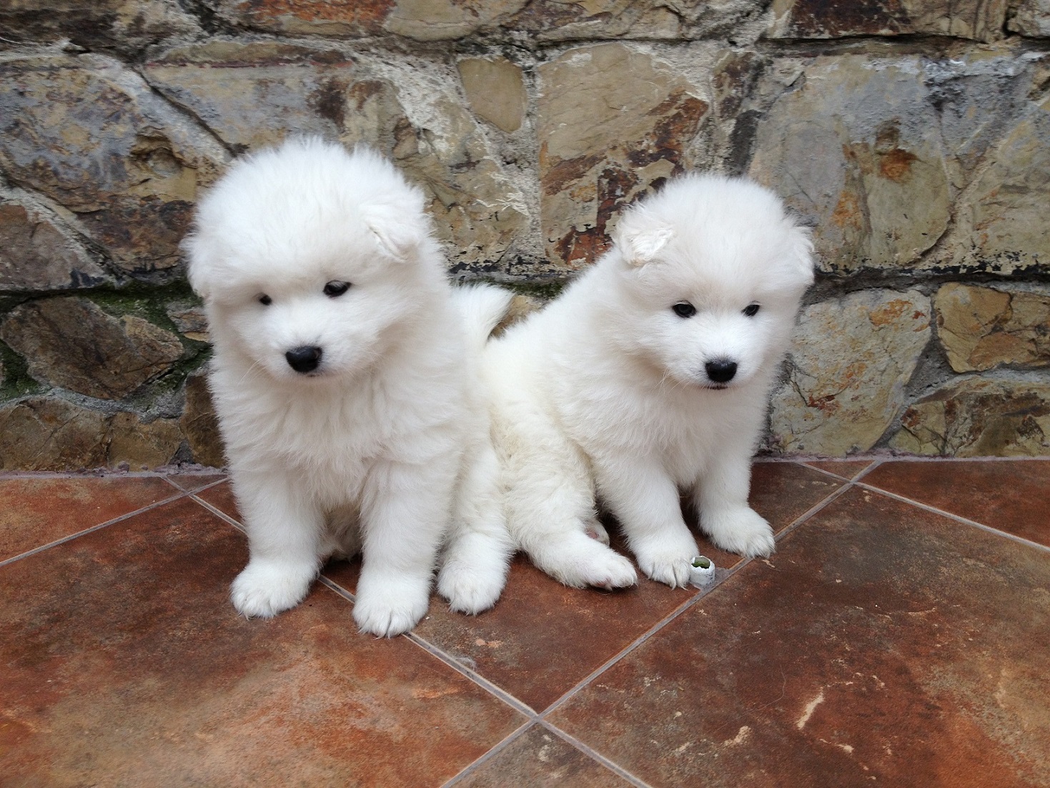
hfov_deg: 52.6
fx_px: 1062
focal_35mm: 35
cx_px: 525
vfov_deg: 40.7
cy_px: 394
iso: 50
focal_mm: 4.28
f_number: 2.4
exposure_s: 1/169
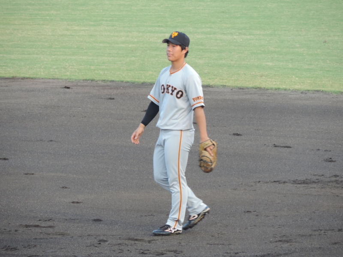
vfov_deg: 2.5
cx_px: 172
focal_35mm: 600
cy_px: 128
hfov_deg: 3.3
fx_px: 5945
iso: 400
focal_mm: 107
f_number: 4.9
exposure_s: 1/125
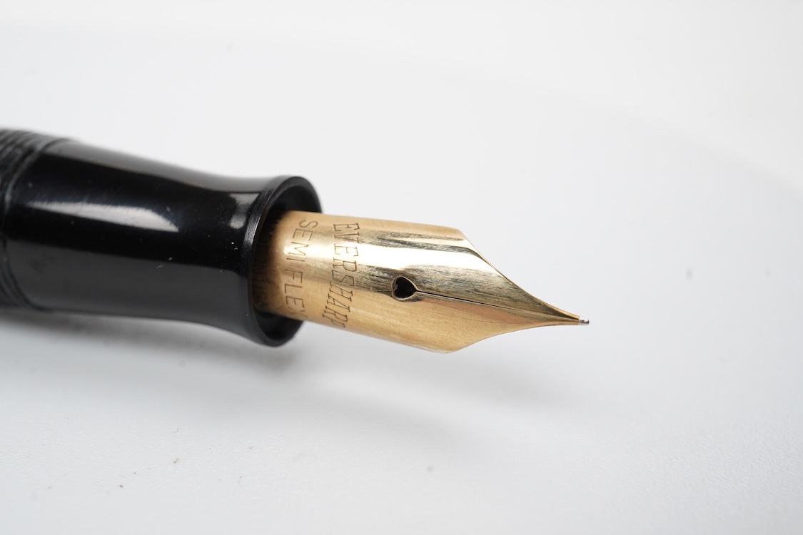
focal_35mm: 45
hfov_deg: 43.6
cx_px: 402
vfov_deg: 29.9
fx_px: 1004
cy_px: 268
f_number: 22
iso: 640
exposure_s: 1/100
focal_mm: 30
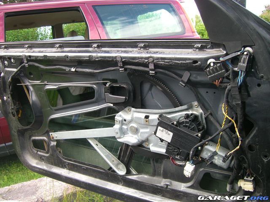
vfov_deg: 37.7
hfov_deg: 49.0
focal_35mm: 38
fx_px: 296
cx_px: 135
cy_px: 101
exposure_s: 1/100
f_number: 2.7
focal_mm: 6.2
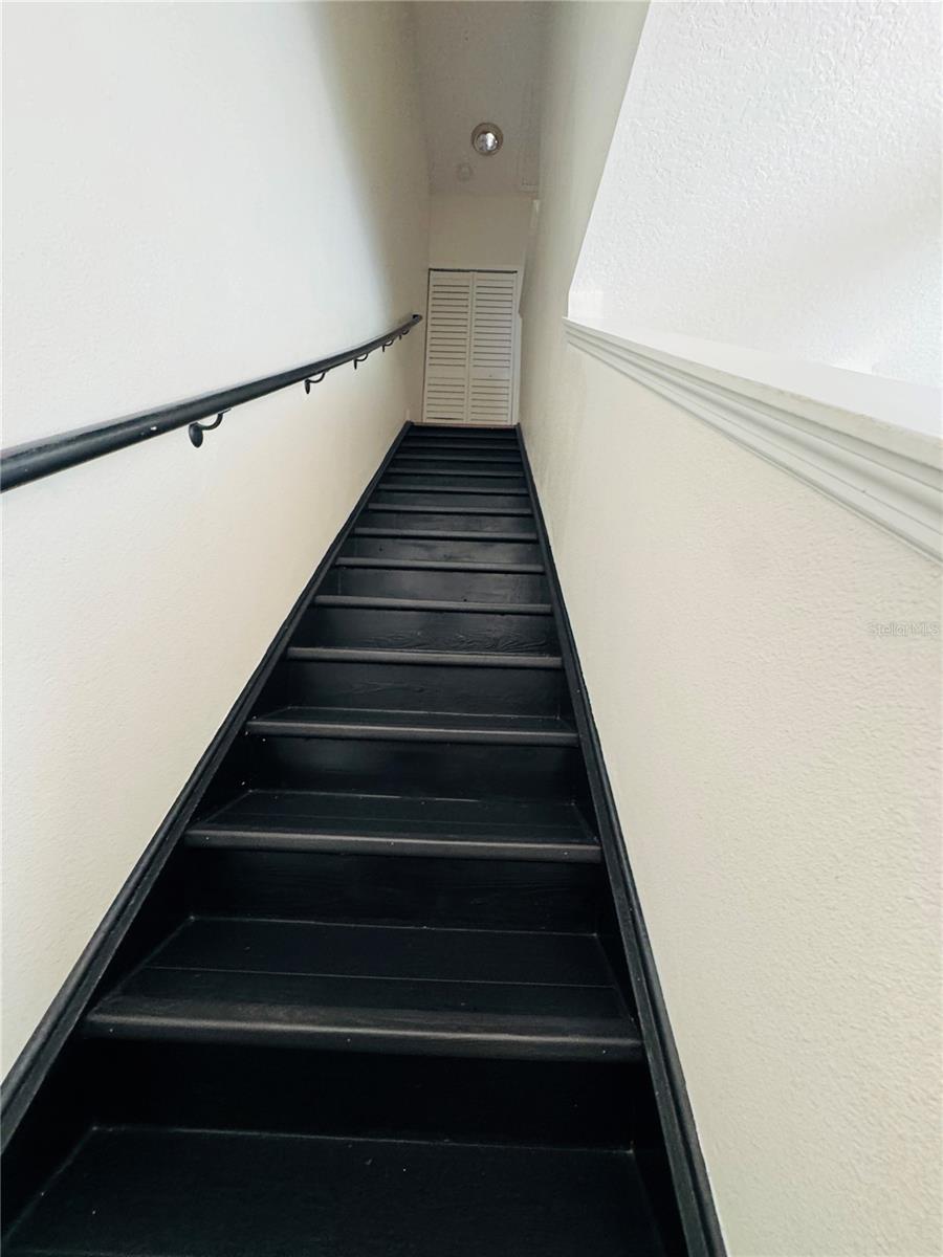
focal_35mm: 14
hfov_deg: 85.7
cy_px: 628
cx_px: 472
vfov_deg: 102.1
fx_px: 509
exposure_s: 1/60
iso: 500
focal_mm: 2.22
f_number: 2.2
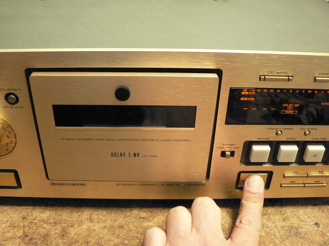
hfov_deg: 51.4
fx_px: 342
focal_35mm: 36
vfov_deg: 39.7
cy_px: 123
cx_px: 164
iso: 400
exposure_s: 1/20
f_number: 2.8
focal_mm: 6
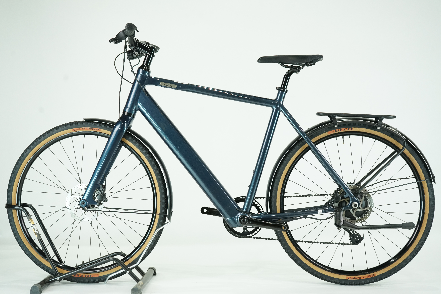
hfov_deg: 35.1
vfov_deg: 23.8
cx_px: 220
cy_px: 147
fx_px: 698
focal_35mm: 57
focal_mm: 57
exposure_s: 1/200
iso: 2500
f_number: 6.3
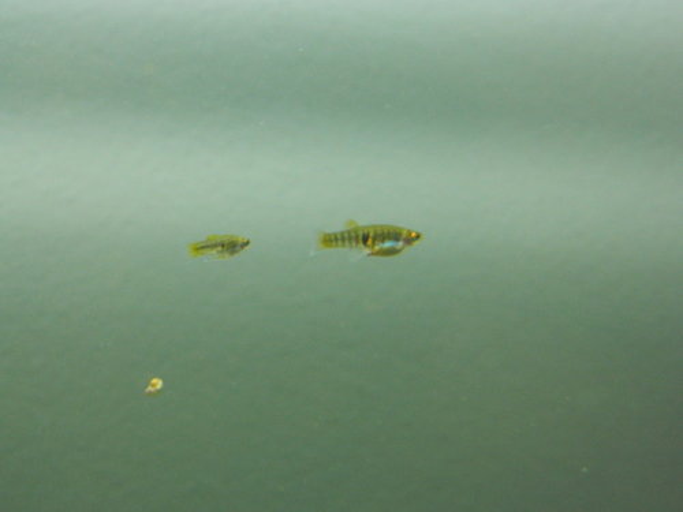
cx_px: 342
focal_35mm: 103
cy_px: 256
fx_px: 2032
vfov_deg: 14.4
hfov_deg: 19.1
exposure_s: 1/50
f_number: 4.5
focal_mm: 18.6
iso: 400
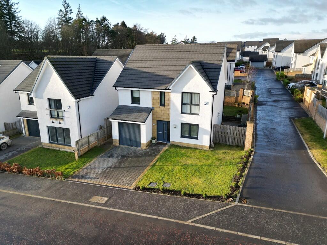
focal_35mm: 24
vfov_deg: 56.8
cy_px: 122
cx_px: 164
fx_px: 227
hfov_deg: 71.6
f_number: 1.7
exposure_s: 1/640
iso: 100
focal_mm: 6.72
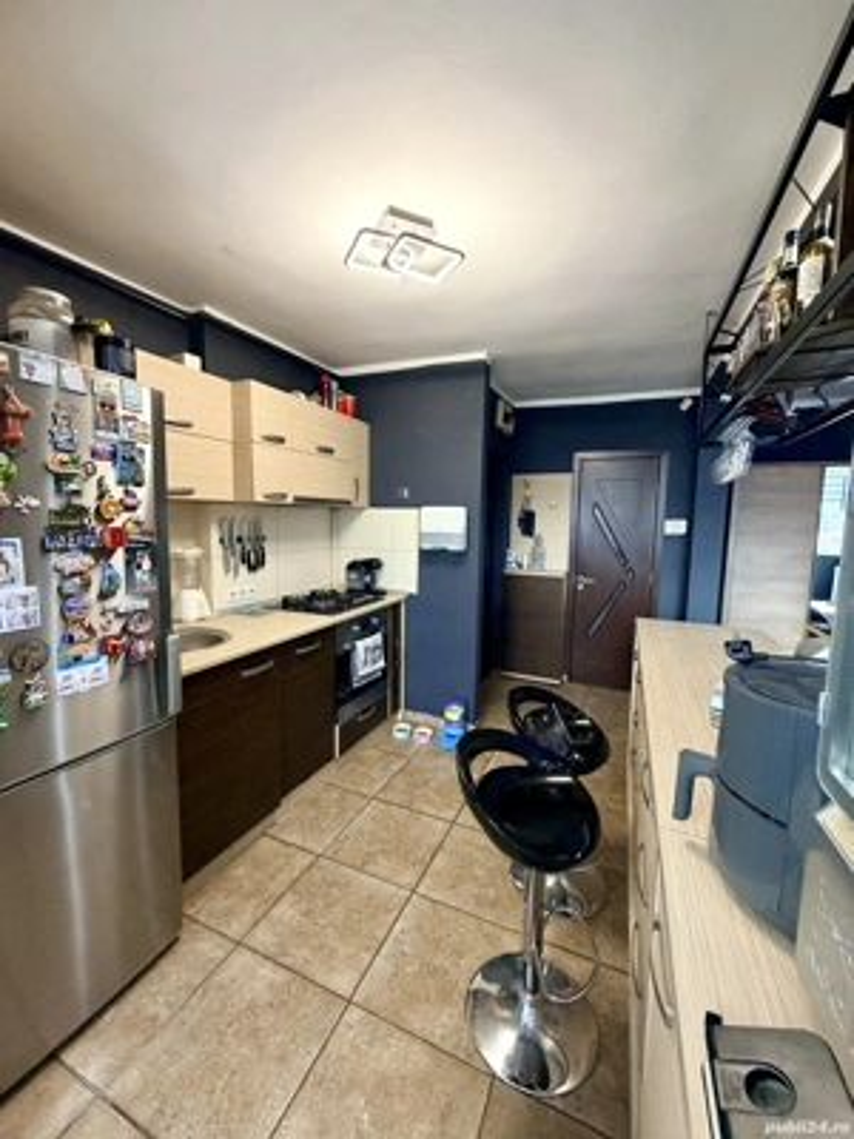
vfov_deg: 102.1
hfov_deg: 85.7
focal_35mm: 14
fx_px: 461
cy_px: 570
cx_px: 427
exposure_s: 1/50
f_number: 2.2
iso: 320
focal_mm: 2.22
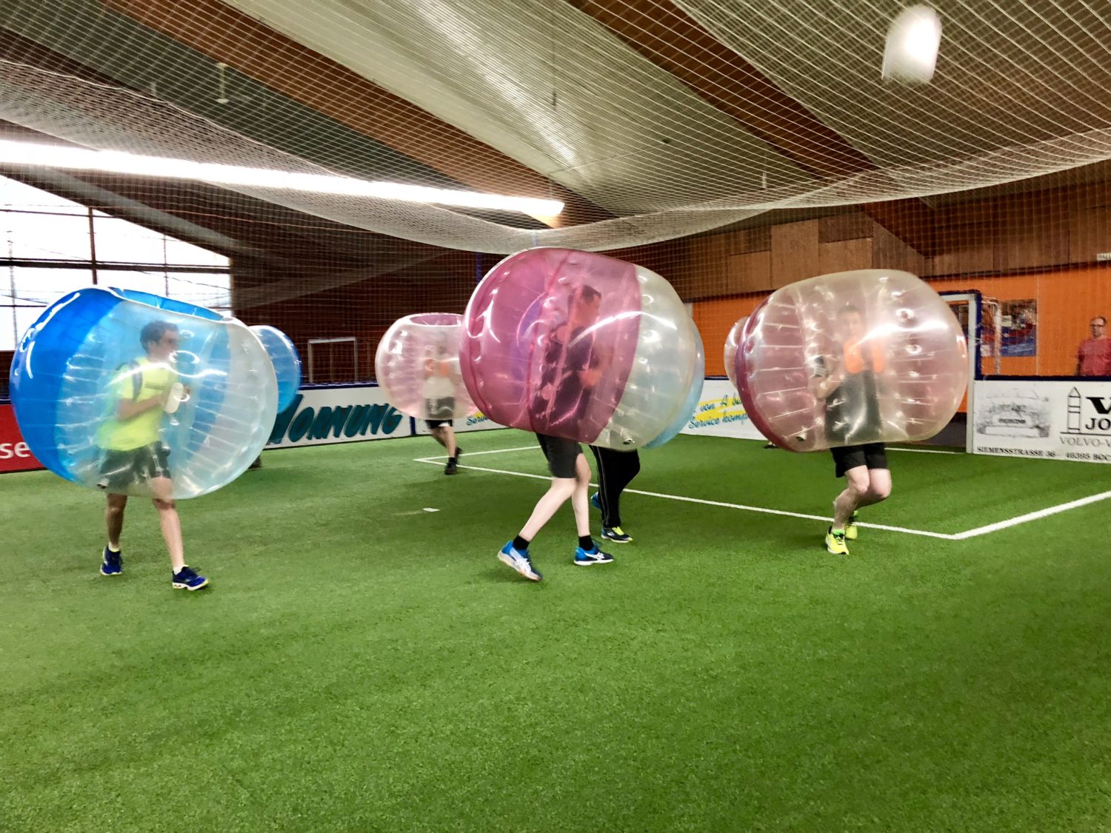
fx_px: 931
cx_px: 556
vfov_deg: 48.2
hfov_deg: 61.7
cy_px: 416
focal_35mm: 29
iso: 80
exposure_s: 1/17
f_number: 1.8
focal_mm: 3.99
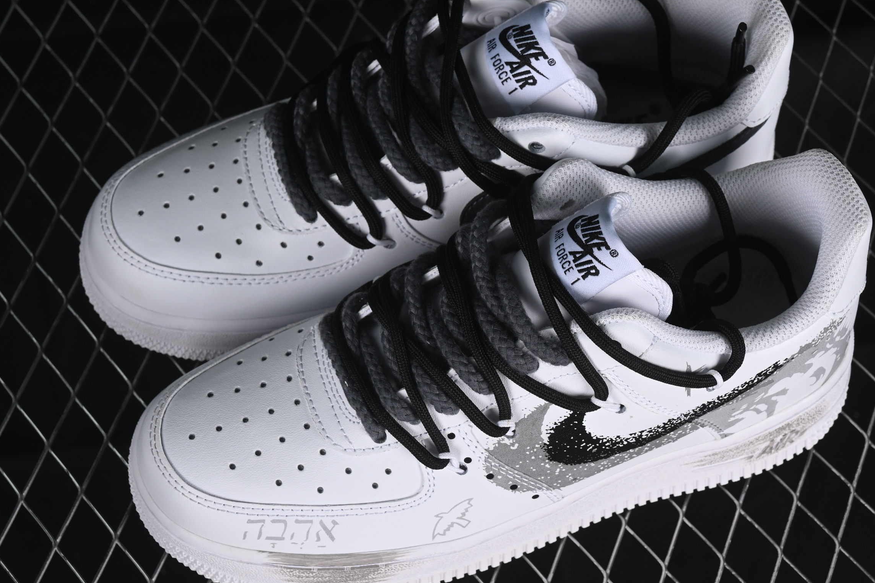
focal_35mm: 91
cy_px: 293
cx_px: 489
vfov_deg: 15.0
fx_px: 2212
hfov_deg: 22.4
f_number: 8
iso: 160
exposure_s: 1/60
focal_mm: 50
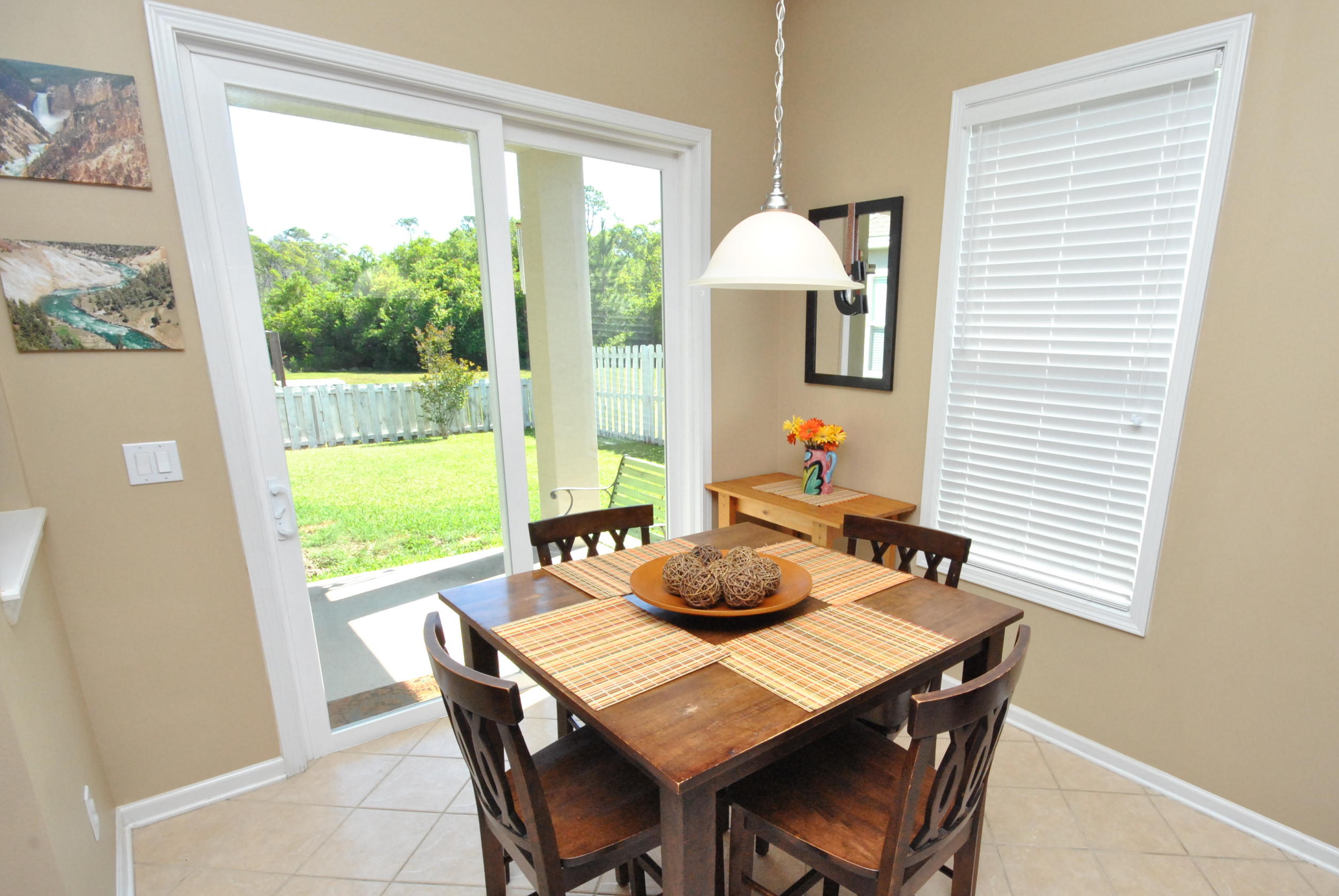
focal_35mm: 18
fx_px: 670
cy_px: 522
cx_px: 769
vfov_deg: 67.1
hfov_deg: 89.3
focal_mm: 10
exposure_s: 1/125
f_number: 10
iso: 800
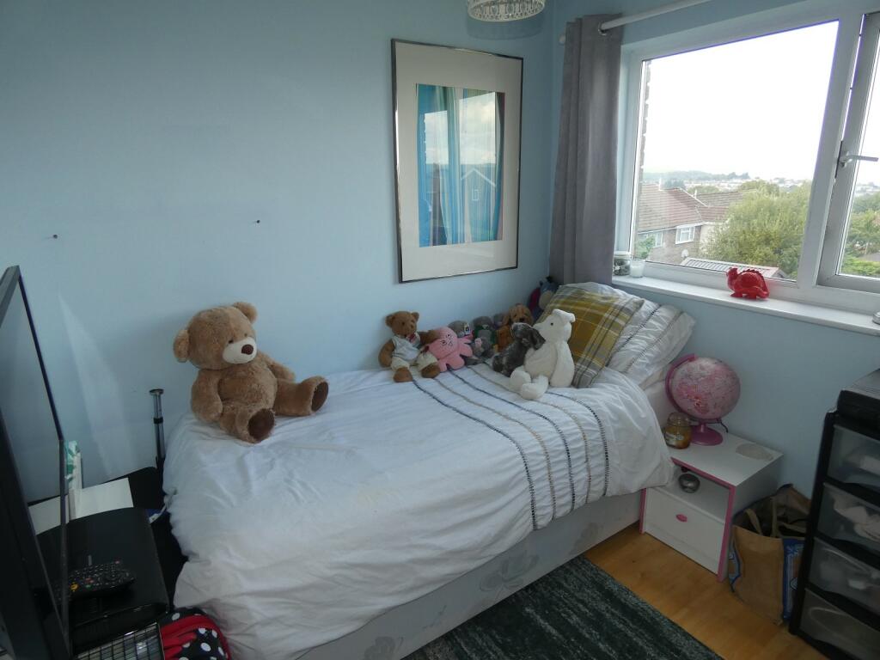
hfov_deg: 81.7
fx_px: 508
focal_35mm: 20
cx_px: 440
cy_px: 330
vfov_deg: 66.0
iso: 160
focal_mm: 3.6
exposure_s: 1/125
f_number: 2.8
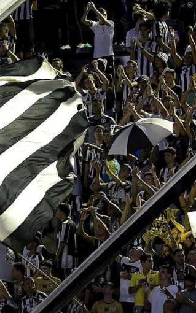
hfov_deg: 2.1
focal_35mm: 614
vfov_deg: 3.4
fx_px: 5245
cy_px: 156
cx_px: 117
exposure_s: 1/2000
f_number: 2.8
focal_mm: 400
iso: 2500
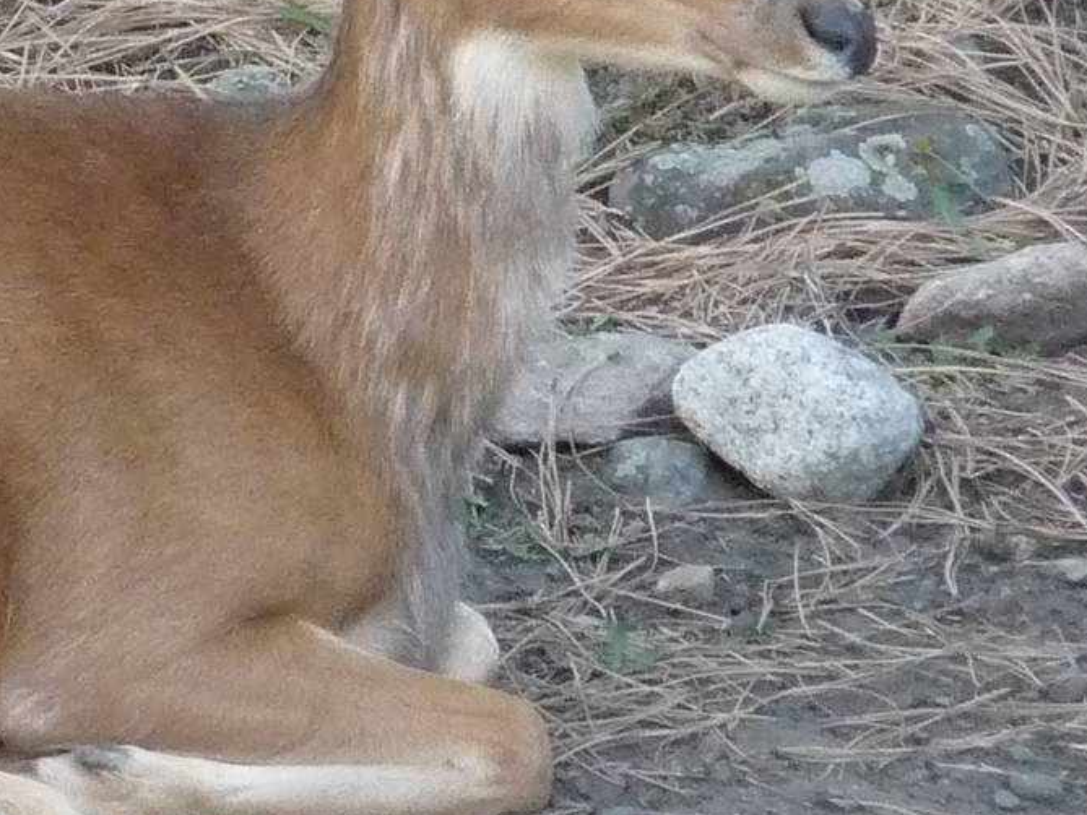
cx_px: 149
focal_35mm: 1129
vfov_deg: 1.3
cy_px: 224
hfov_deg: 1.8
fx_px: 35459
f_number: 4.9
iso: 400
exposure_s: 1/320
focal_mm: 47
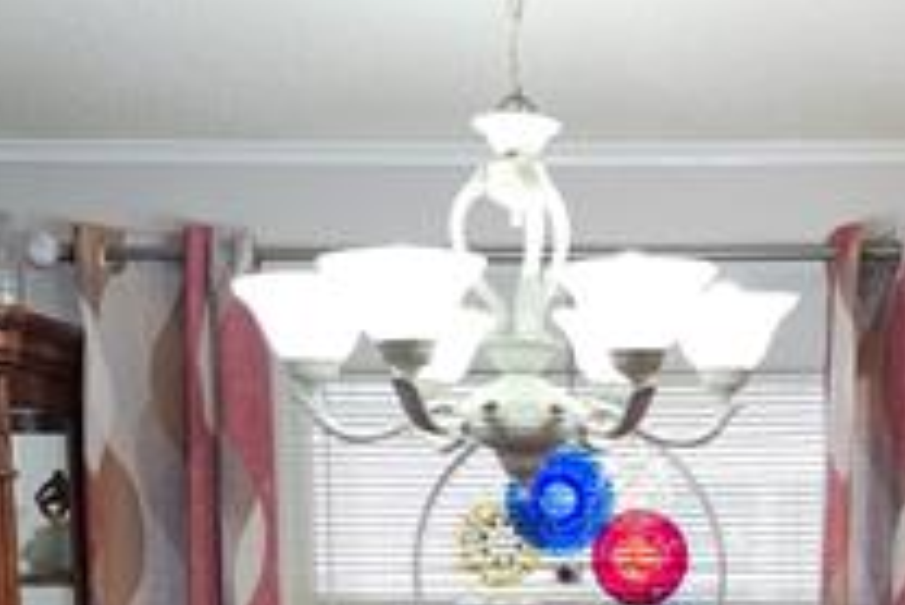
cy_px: 731
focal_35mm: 69
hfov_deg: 28.8
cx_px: 666
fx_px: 1736
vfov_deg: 18.7
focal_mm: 5.54
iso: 64
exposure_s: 1/60
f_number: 1.8
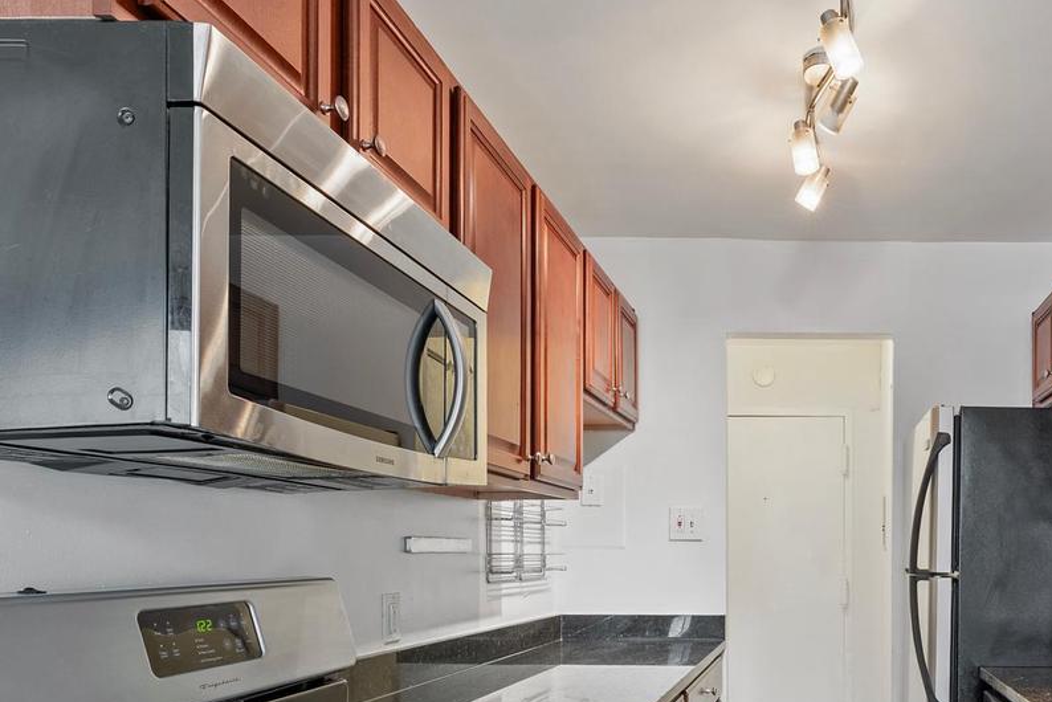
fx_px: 848
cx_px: 816
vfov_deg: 42.7
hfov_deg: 59.5
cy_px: 572
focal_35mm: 29
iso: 200
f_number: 8
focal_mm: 16
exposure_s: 3.2
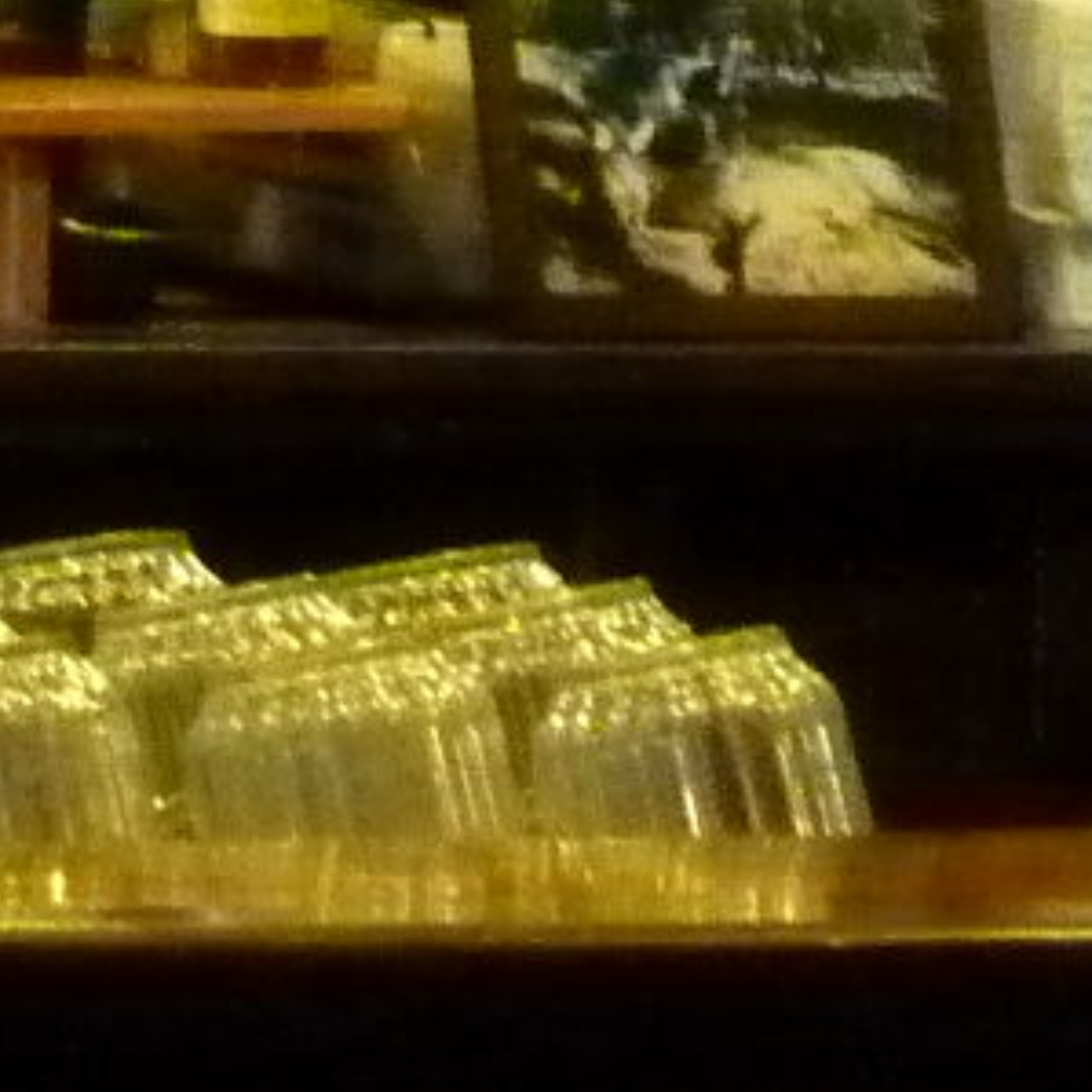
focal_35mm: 291
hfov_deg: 5.8
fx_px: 10386
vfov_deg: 5.9
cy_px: -1169
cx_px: -1698
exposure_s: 1/15
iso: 1600
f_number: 4.3
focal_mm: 8.6
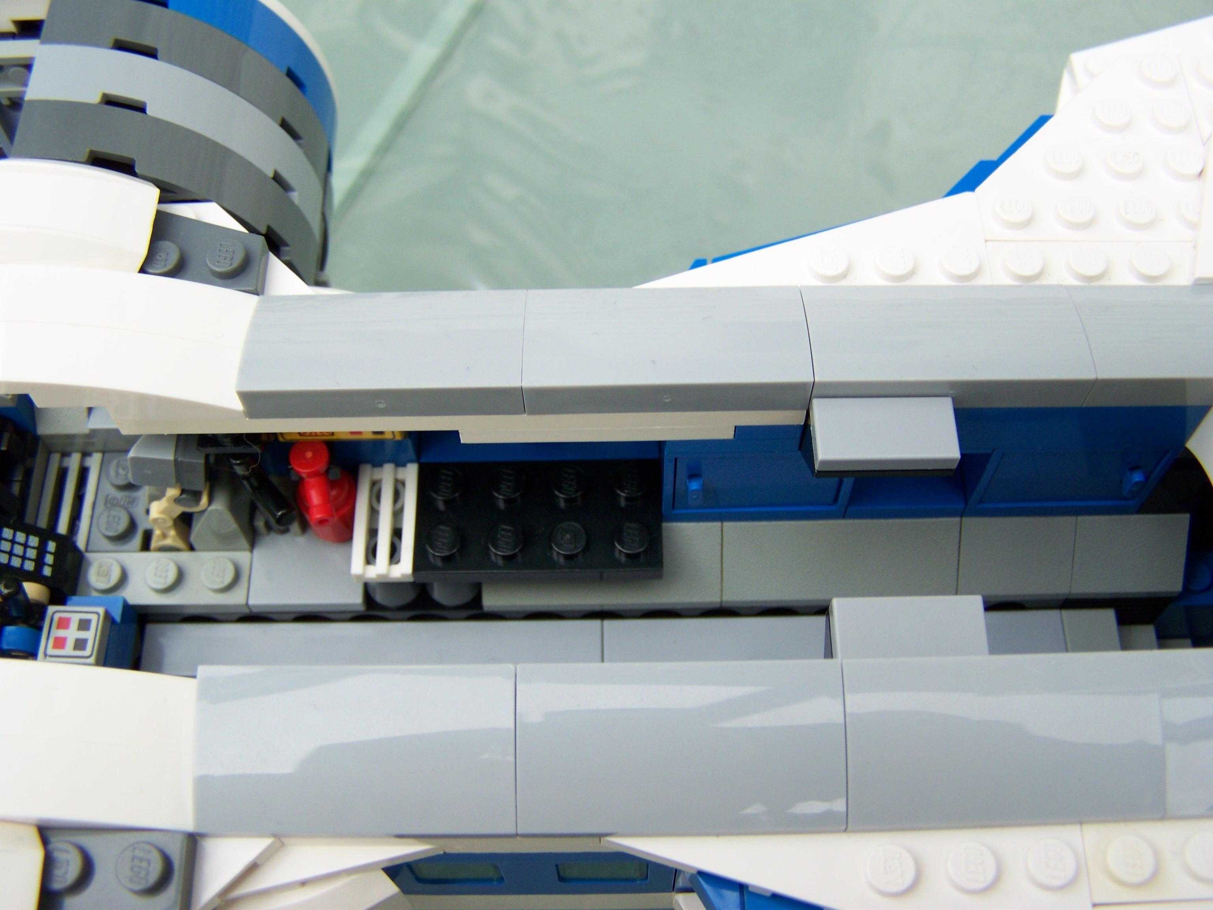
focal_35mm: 38
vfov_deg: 37.7
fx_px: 1332
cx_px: 606
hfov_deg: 49.0
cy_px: 455
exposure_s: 1/100
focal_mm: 6.3
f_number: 2.8
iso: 64
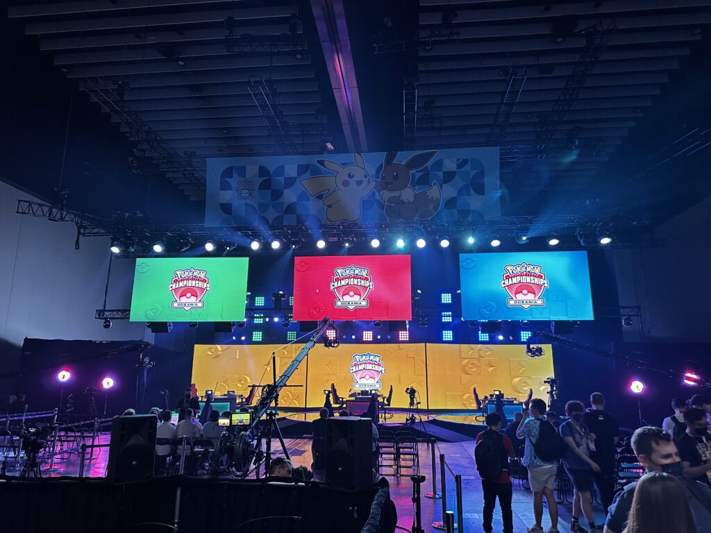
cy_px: 266
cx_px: 356
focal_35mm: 24
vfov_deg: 56.8
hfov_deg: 71.6
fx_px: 493
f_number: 1.78
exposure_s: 1/107
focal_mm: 6.86
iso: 250
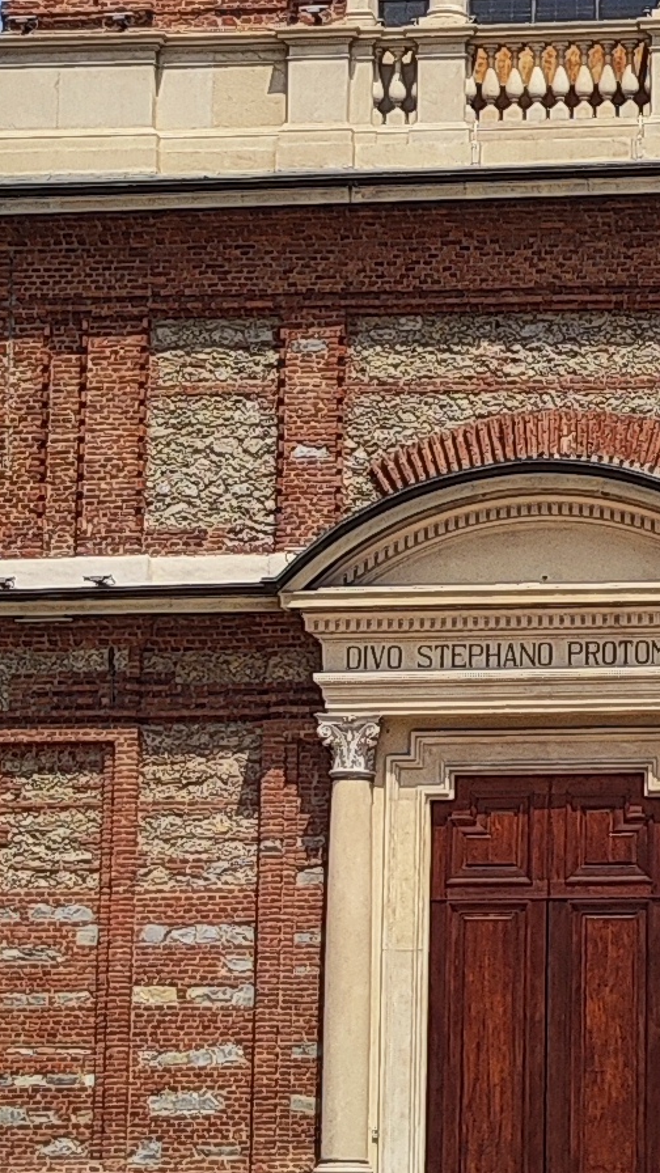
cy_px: 361
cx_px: 693
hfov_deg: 8.5
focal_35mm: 141
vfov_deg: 15.2
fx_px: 4387
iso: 50
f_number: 1.79
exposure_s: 1/997
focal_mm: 4.7
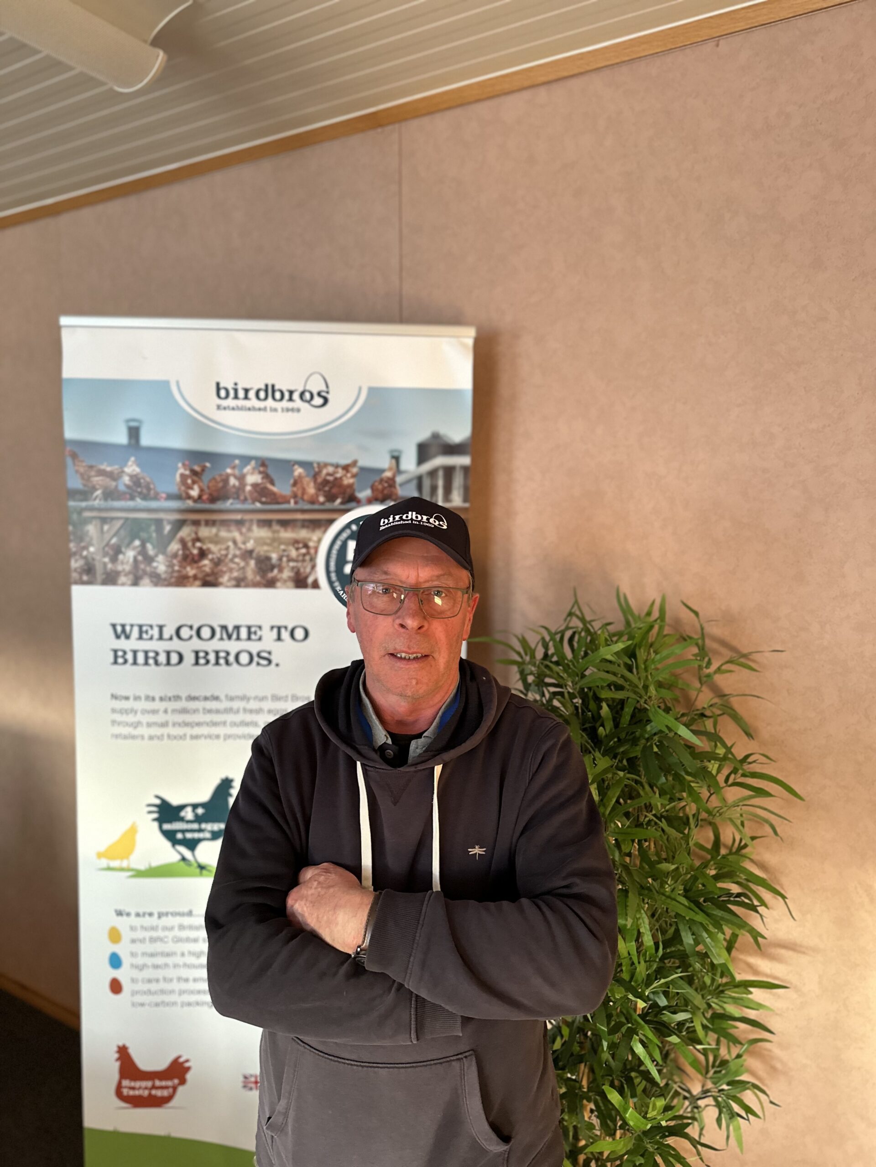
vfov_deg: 71.6
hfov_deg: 56.8
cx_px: 438
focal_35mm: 24
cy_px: 584
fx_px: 810
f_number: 1.78
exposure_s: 1/50
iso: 500
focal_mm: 6.86
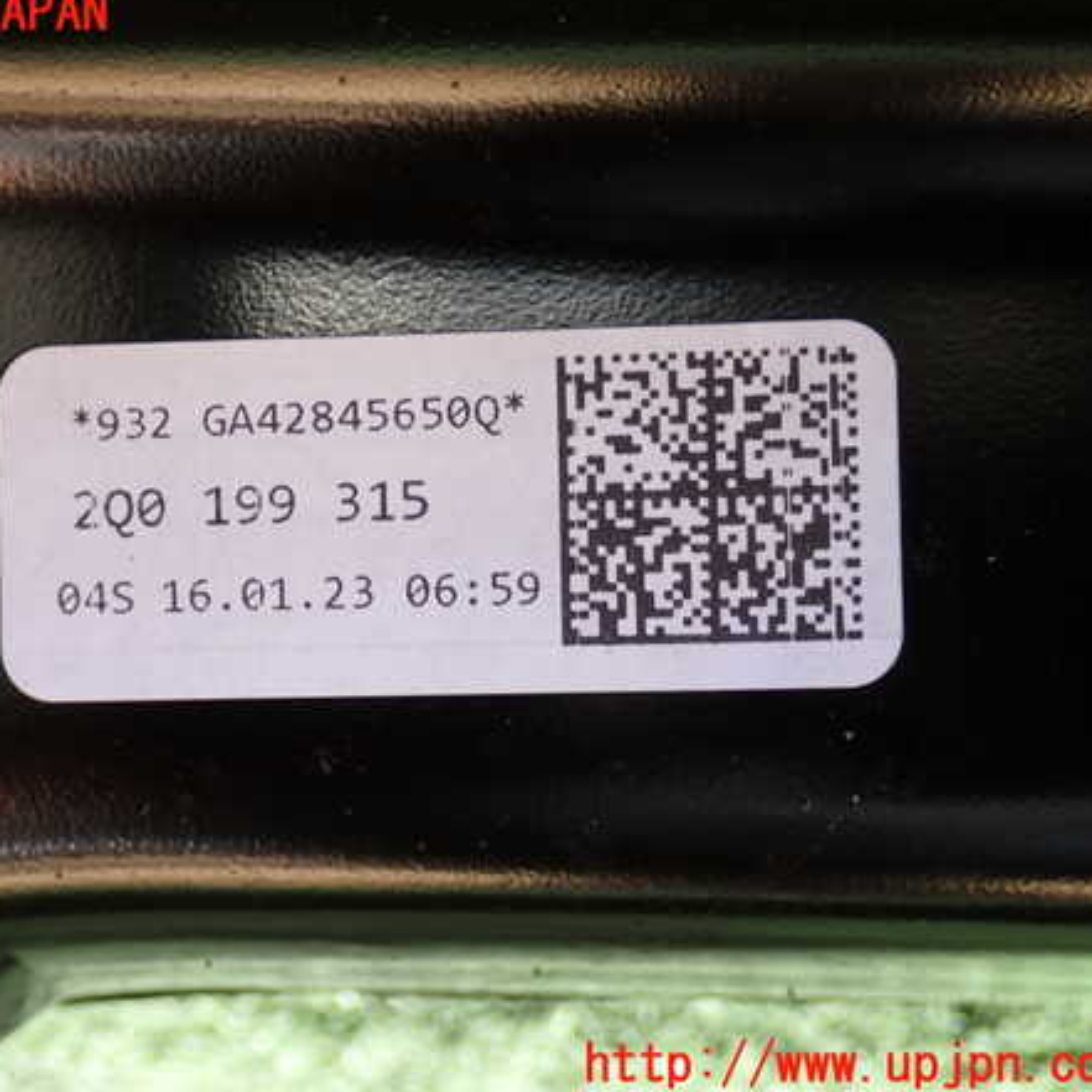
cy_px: 540
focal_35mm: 65
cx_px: 401
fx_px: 2320
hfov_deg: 26.4
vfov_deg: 26.5
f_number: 3.3
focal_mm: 9.65
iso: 100
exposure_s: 1/125
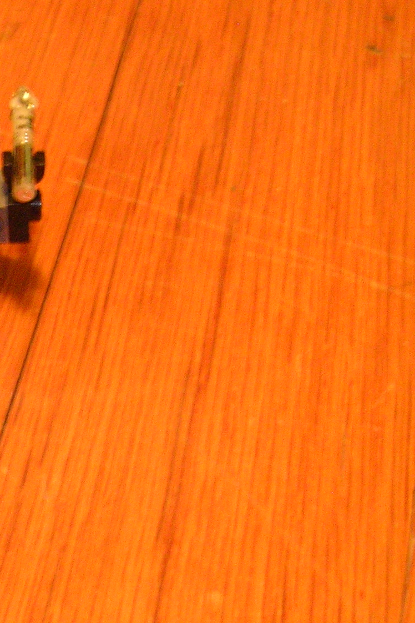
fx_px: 1608
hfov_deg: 14.1
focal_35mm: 93
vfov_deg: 21.8
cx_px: -144
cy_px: 413
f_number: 3.1
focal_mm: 7.5
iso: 200
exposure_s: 1/1.4
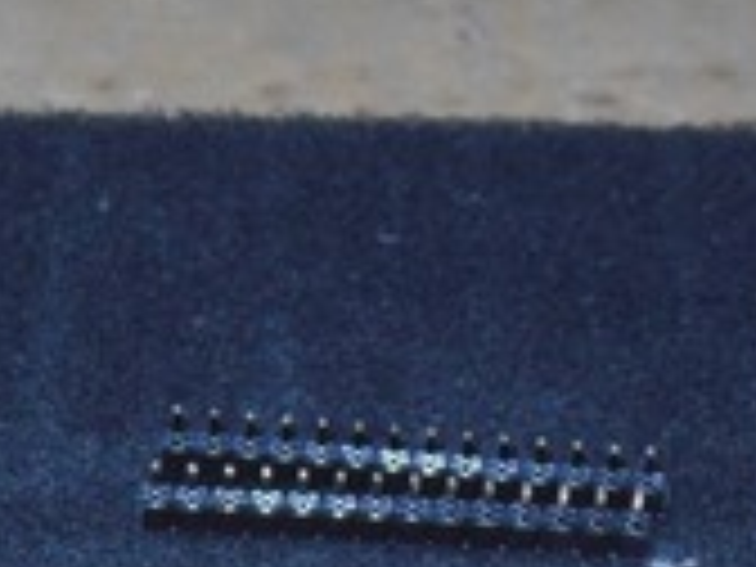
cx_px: 306
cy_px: 580
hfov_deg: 17.1
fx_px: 2512
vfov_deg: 12.7
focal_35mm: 115
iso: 200
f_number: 7.5
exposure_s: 1/40
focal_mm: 7.7
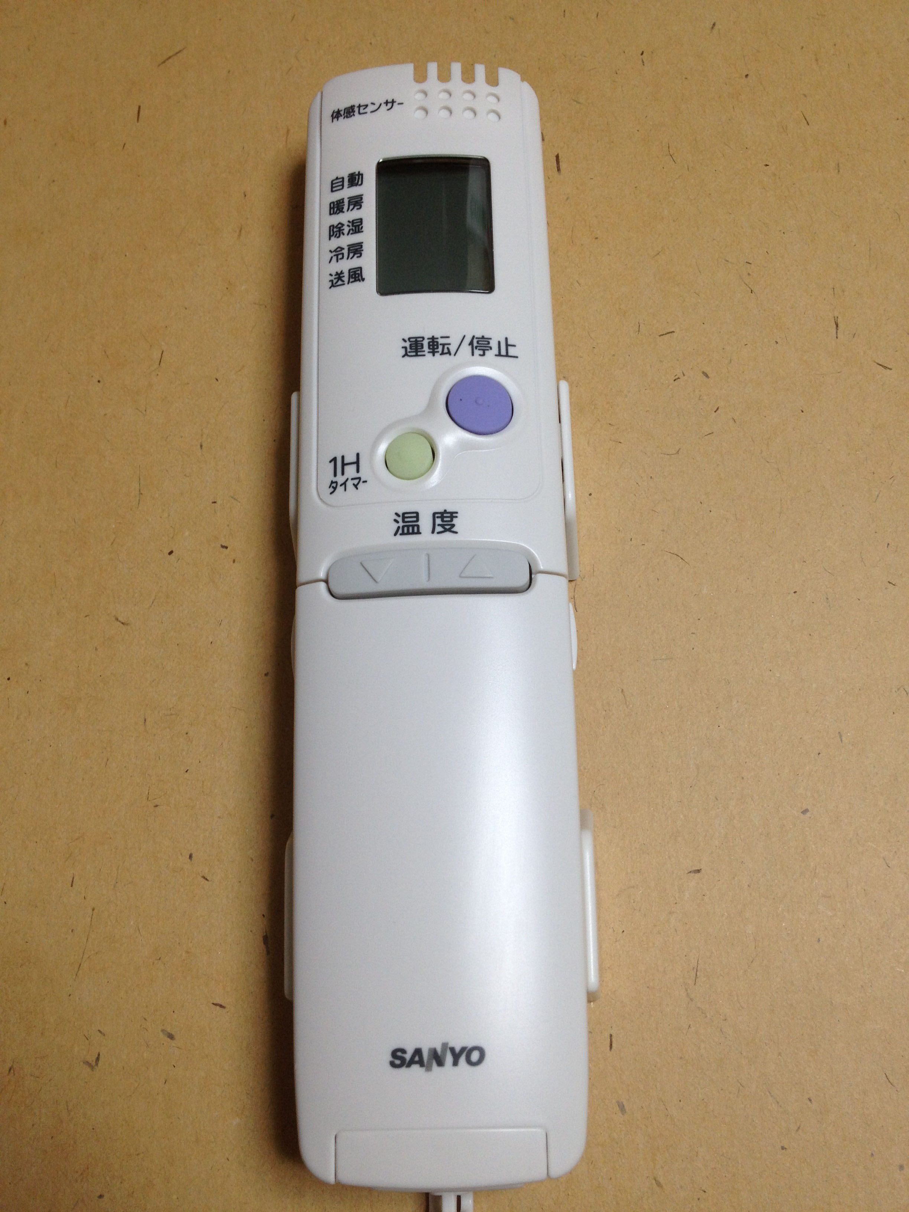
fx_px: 1225
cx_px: 454
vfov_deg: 52.6
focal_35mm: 35
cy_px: 606
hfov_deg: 40.7
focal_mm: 4.28
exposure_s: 1/60
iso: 64
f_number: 2.4
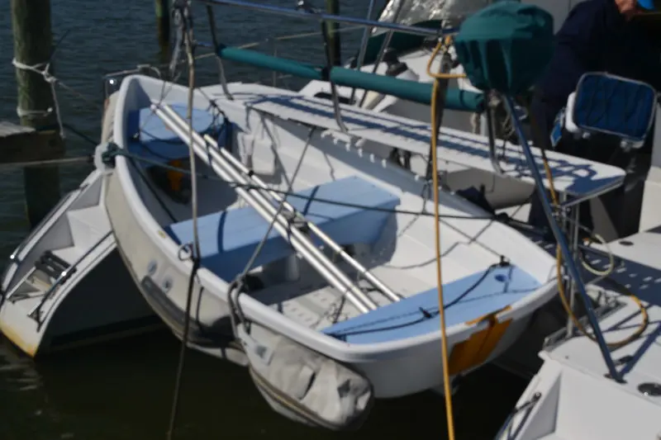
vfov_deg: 25.0
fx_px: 991
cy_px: 220
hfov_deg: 36.9
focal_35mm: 54
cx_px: 330
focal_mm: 36
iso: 100
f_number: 11
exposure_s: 1/500
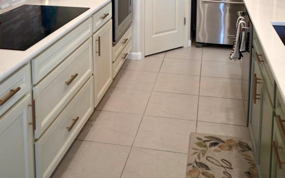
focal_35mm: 45
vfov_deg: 25.7
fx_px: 350
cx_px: 143
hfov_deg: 44.3
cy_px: -34
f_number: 4
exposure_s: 1/160
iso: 640
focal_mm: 29
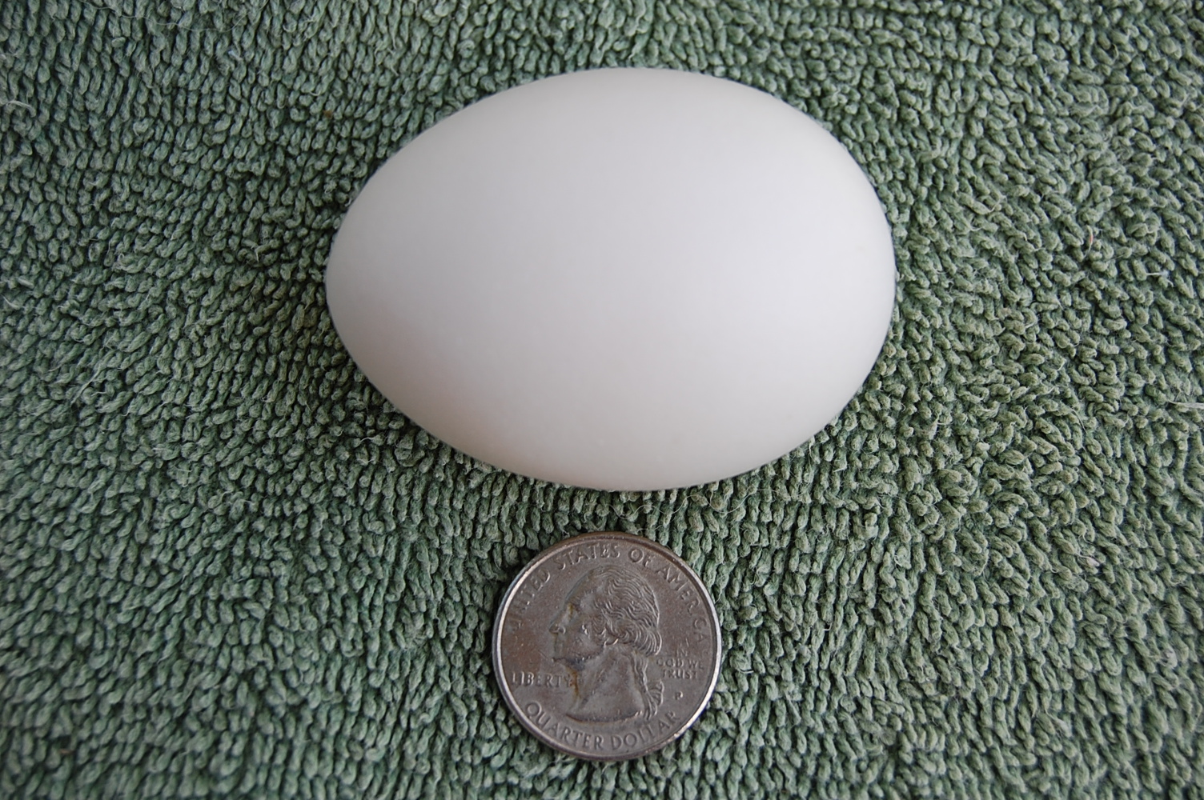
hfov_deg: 31.9
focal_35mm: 63
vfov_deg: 21.5
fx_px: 2105
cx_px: 602
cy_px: 400
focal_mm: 42
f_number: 7.1
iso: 200
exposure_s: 1/200
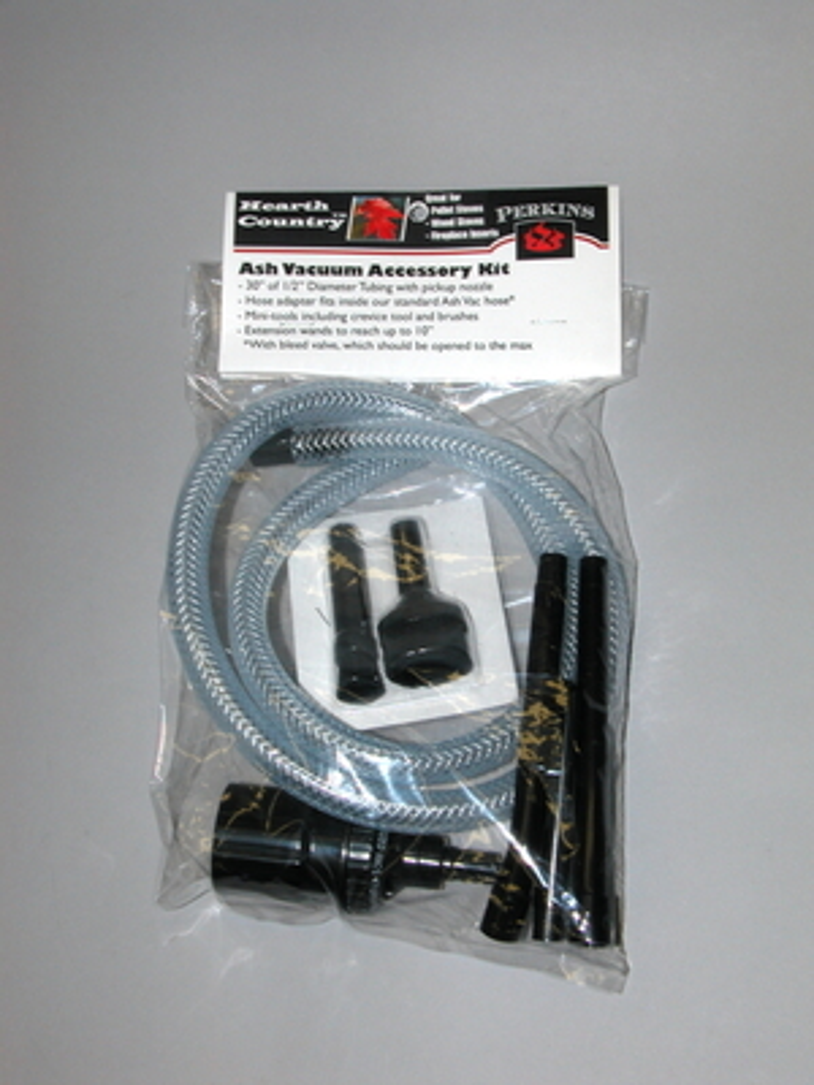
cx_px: 407
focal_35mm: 53
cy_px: 542
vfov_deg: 36.2
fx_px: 1662
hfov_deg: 27.5
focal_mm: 13.7
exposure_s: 1/60.3
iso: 100
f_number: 4.9
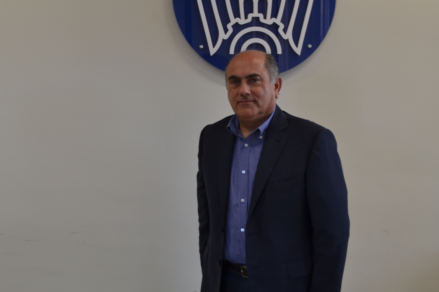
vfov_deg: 18.2
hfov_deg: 27.0
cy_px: 124
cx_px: 194
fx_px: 915
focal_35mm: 75
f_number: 5
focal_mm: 34
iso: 400
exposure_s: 1/40
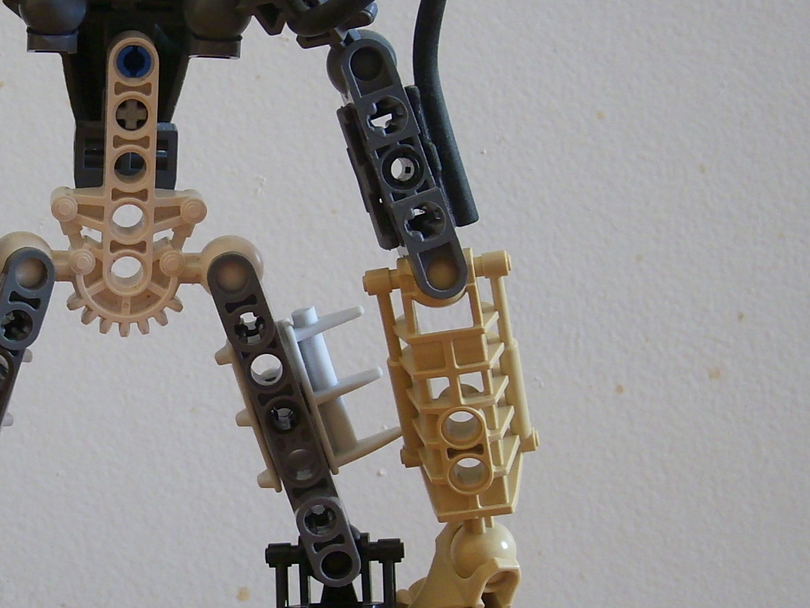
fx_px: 2059
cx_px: 85
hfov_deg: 21.8
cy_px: 316
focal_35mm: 88
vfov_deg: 16.8
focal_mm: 7.43
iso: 50
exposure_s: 1/9
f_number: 3.1
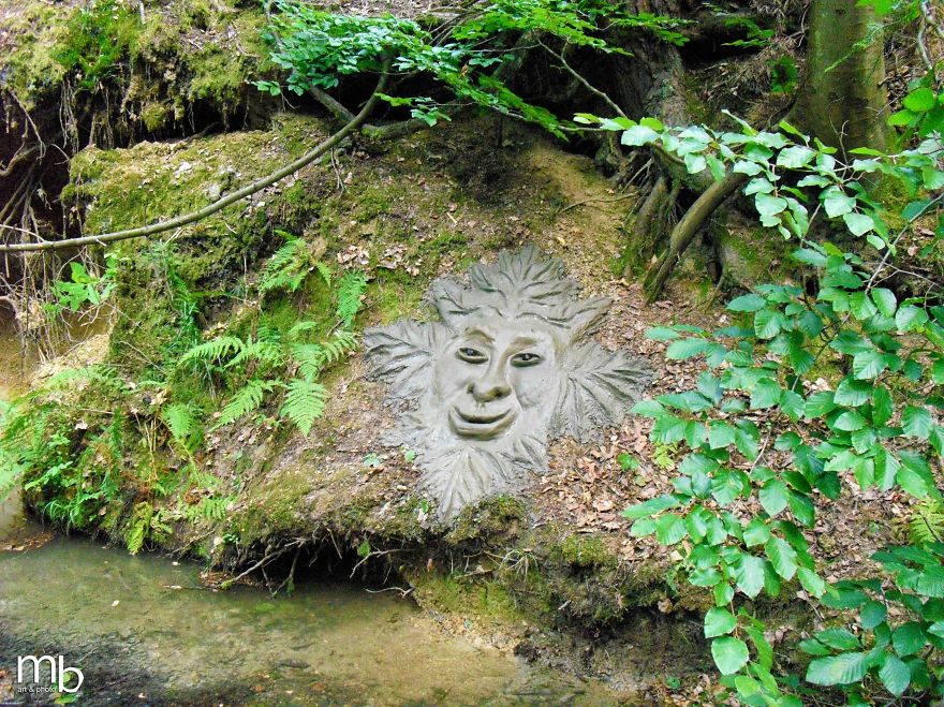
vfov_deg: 39.6
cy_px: 354
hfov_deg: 51.4
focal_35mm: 36
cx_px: 472
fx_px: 981
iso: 800
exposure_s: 1/80
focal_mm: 6.3
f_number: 3.1
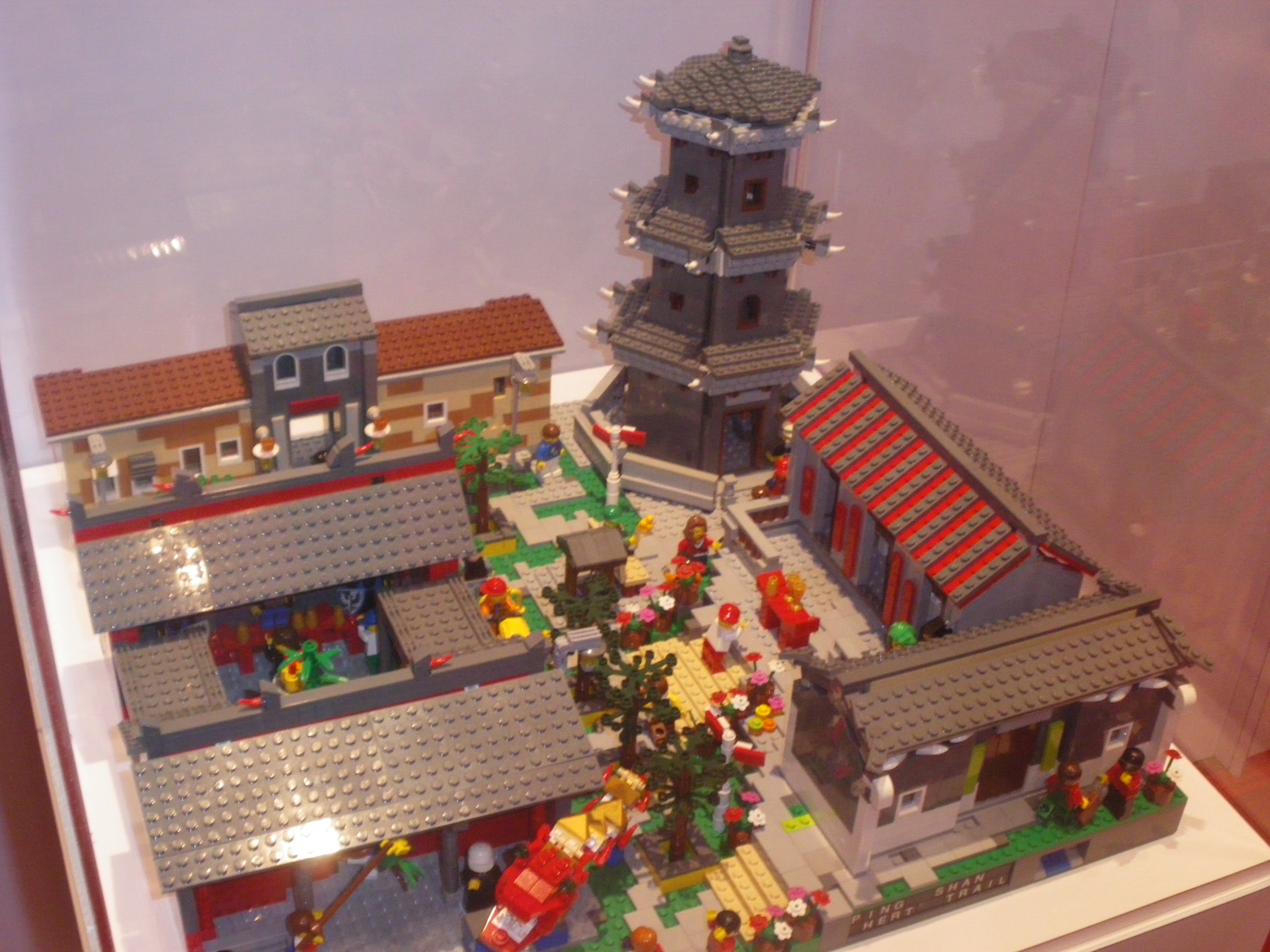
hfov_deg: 43.8
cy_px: 479
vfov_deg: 33.6
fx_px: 1578
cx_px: 636
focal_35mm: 43
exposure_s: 1/50
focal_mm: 7.5
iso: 400
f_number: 4
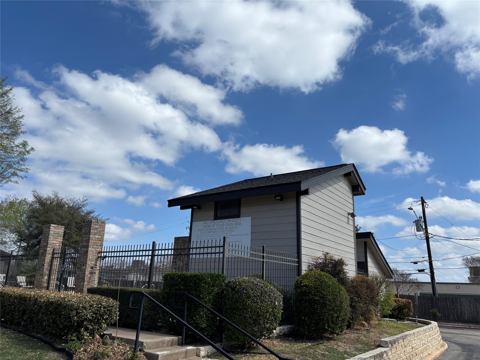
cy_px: 180
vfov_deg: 53.1
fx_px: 361
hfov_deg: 67.3
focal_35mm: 26
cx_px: 240
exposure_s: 1/5618
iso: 50
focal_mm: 5.96
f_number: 1.6
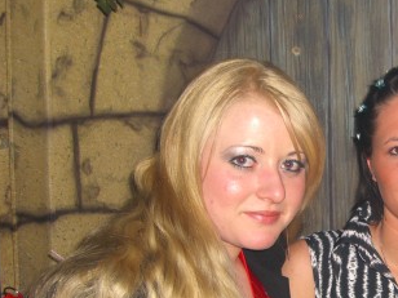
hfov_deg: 25.3
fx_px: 851
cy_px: 241
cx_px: 382
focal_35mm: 74
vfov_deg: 19.7
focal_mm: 7.9
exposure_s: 1/60
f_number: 2.8
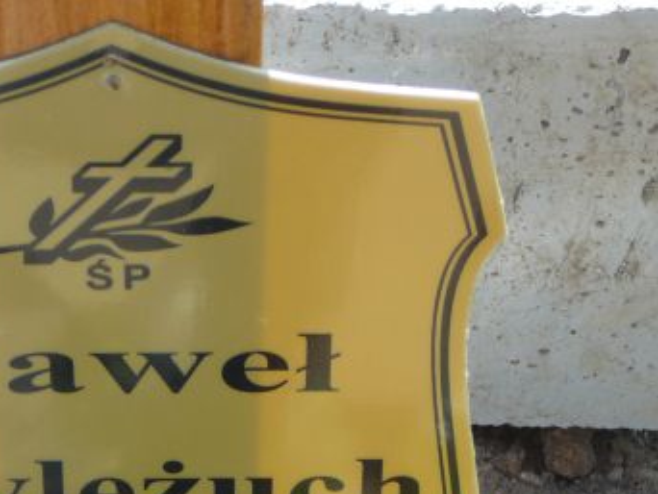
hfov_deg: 13.6
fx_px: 2739
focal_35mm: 144
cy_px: 459
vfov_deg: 10.3
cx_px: 137
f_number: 3.7
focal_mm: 11.5
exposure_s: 1/160
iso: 80
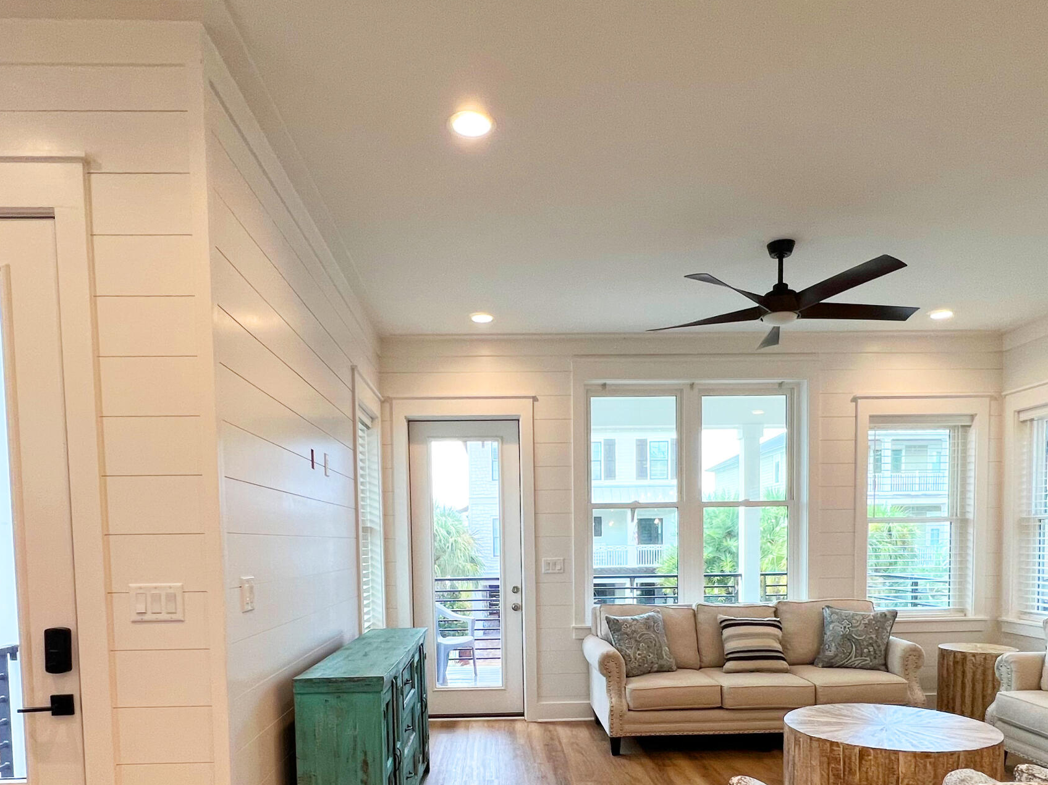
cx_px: 528
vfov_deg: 55.9
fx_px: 696
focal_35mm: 23
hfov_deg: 73.9
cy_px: 592
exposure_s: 1/120
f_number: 1.8
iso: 100
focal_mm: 1.57
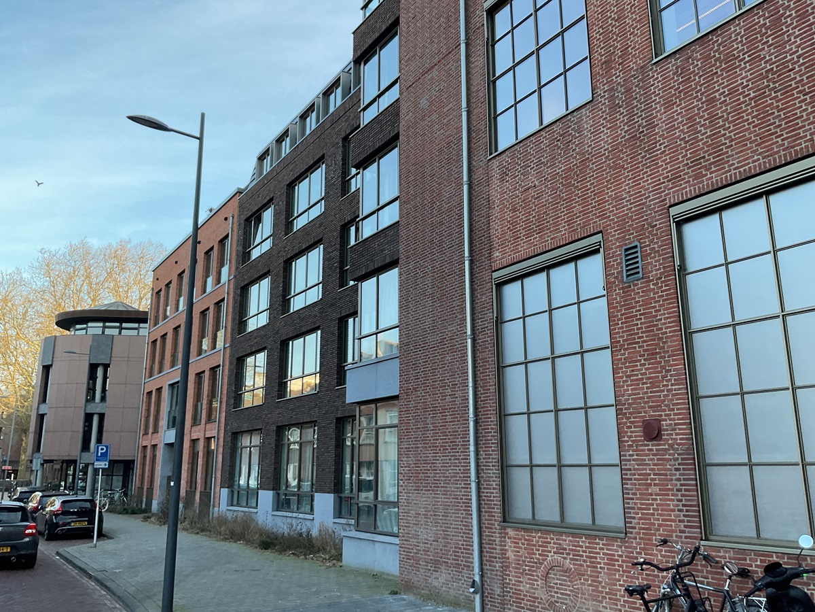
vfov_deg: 48.2
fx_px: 683
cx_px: 408
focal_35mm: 29
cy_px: 306
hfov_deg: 61.7
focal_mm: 3
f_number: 1.8
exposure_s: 1/188
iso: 16
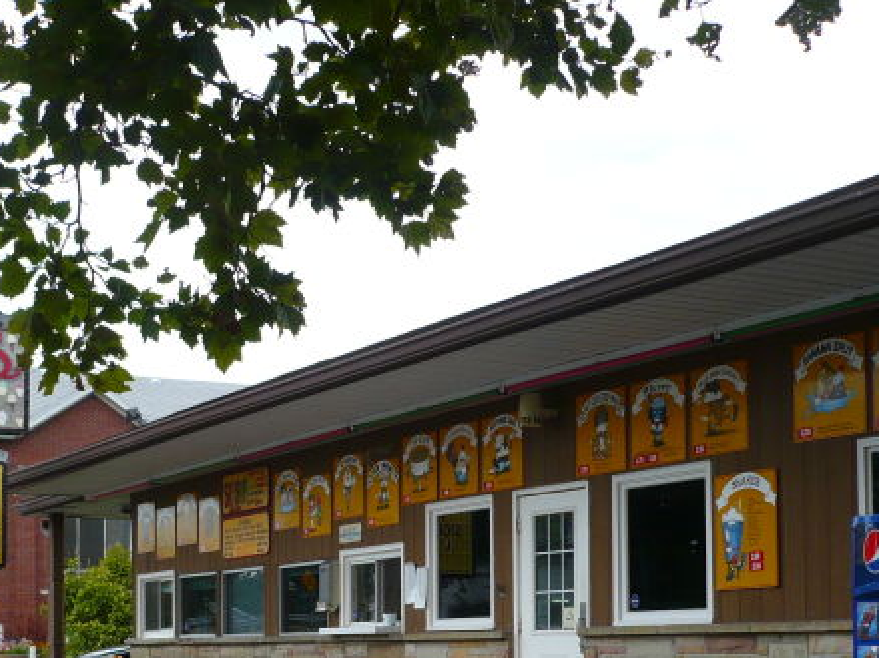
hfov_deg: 31.7
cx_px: 385
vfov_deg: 23.5
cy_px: 570
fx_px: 1548
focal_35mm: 61
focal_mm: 5.8
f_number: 2.8
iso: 100
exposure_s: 1/320
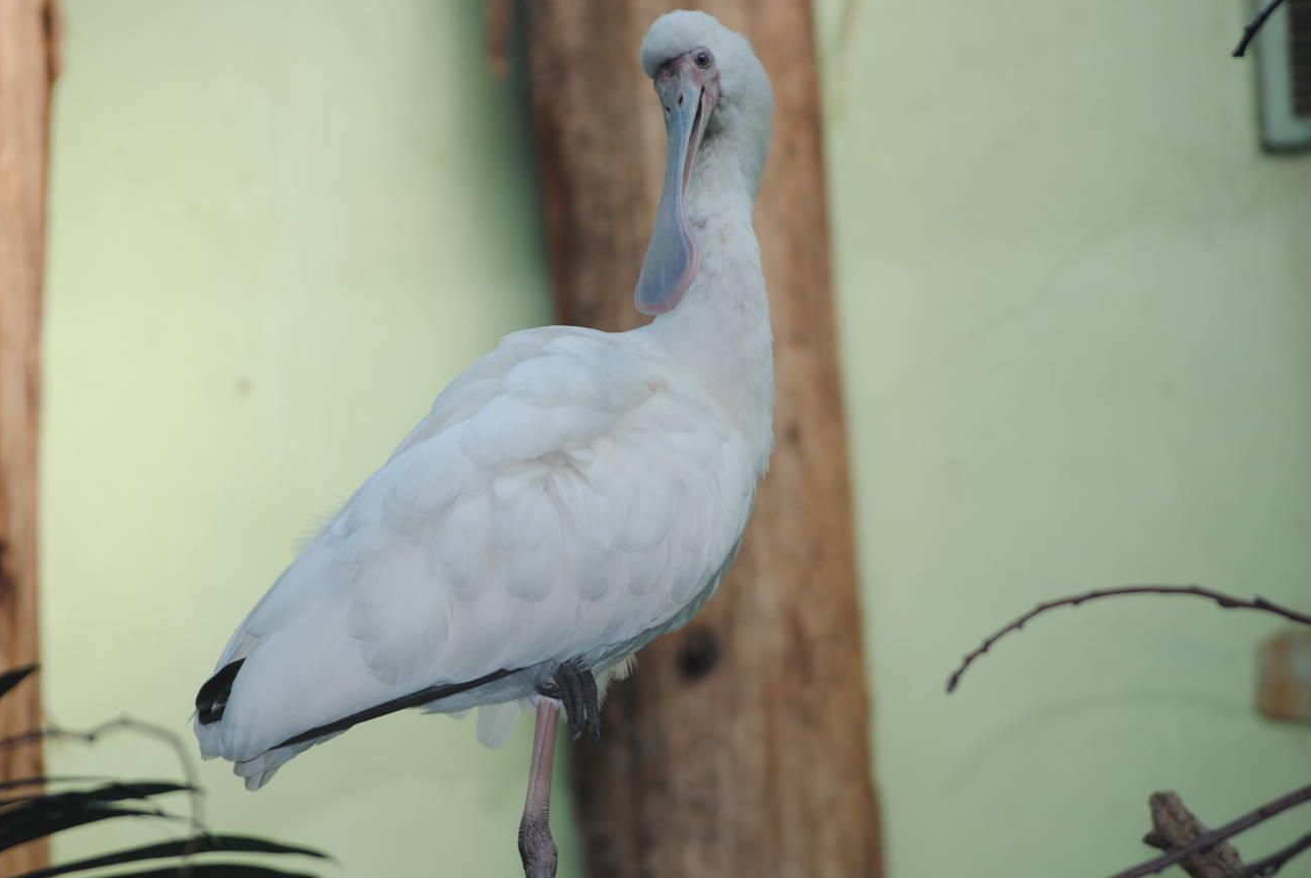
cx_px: 591
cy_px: 487
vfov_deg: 7.4
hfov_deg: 11.0
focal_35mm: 186
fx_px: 6783
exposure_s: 1/200
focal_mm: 100
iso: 100
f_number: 4.5
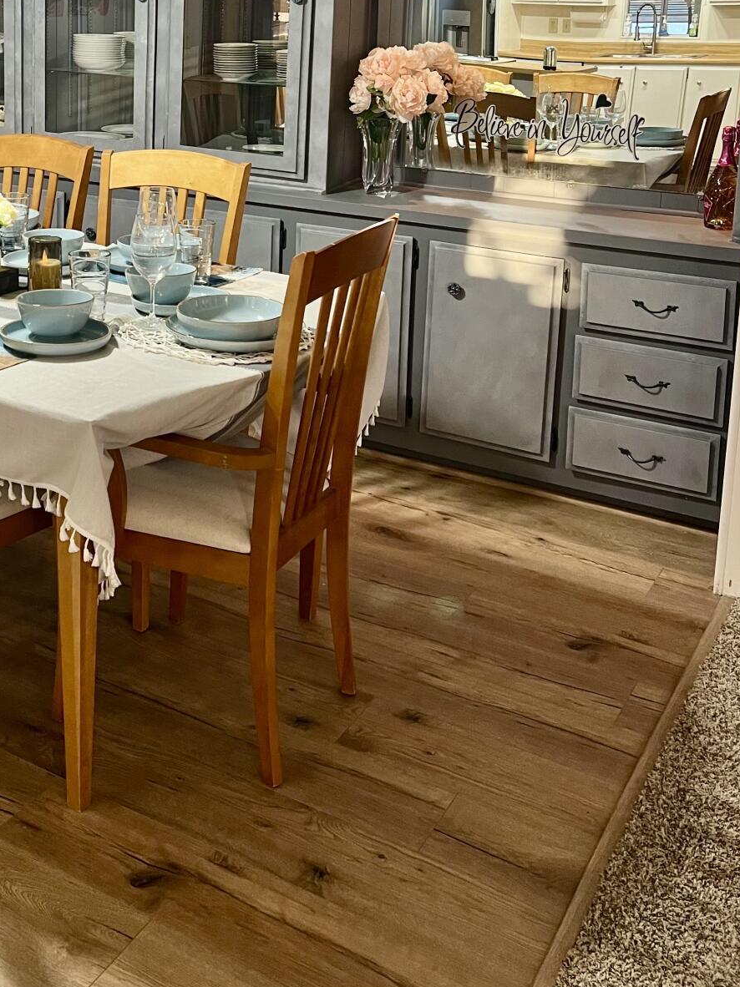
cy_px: 184
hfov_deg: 32.0
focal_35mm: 44
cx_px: 144
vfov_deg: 41.0
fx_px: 1255
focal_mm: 5.7
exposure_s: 1/60
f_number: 1.5
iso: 160
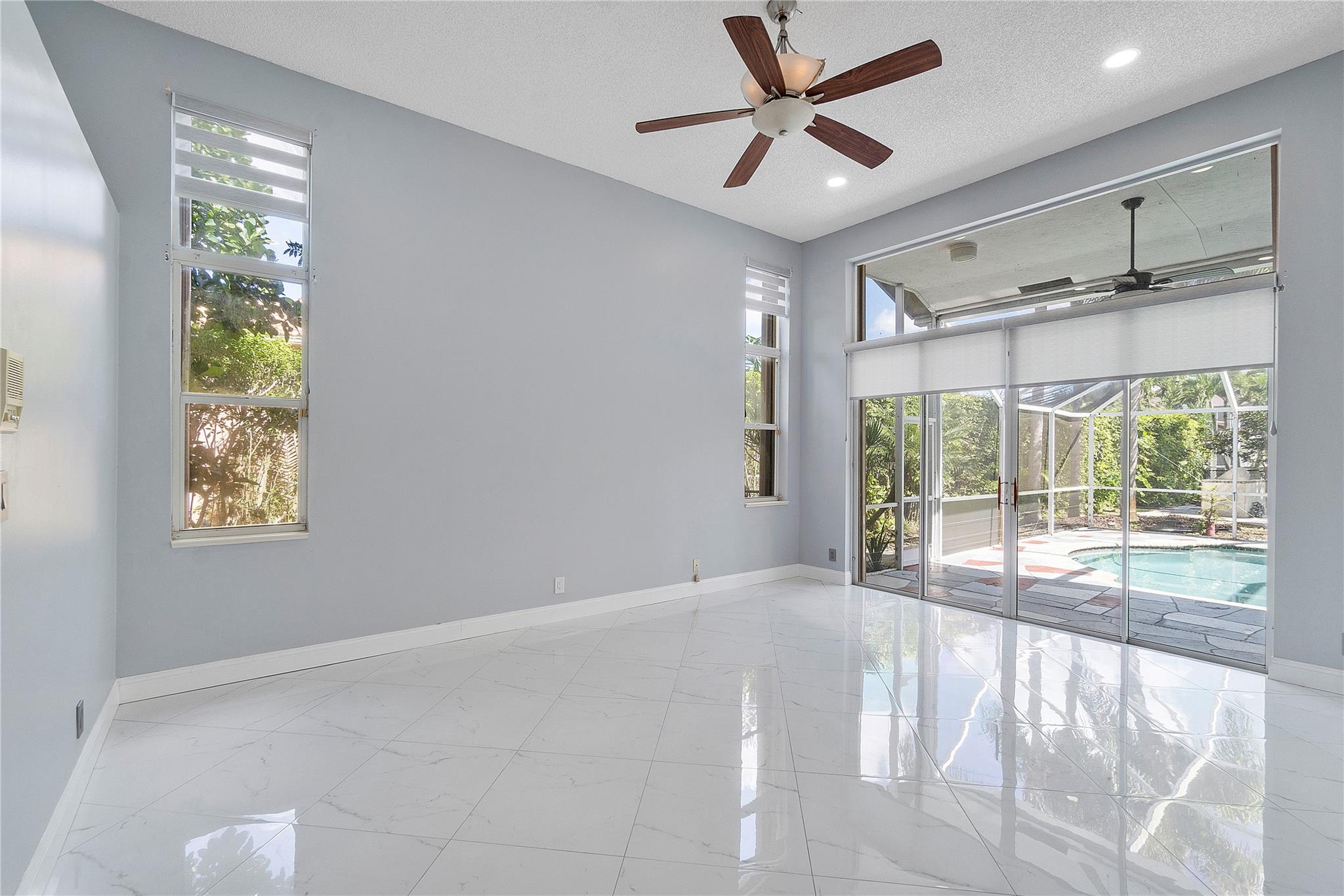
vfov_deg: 77.3
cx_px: 672
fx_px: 560
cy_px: 448
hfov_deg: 100.4
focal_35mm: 15
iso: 160
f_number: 11
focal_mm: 10
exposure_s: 1/20
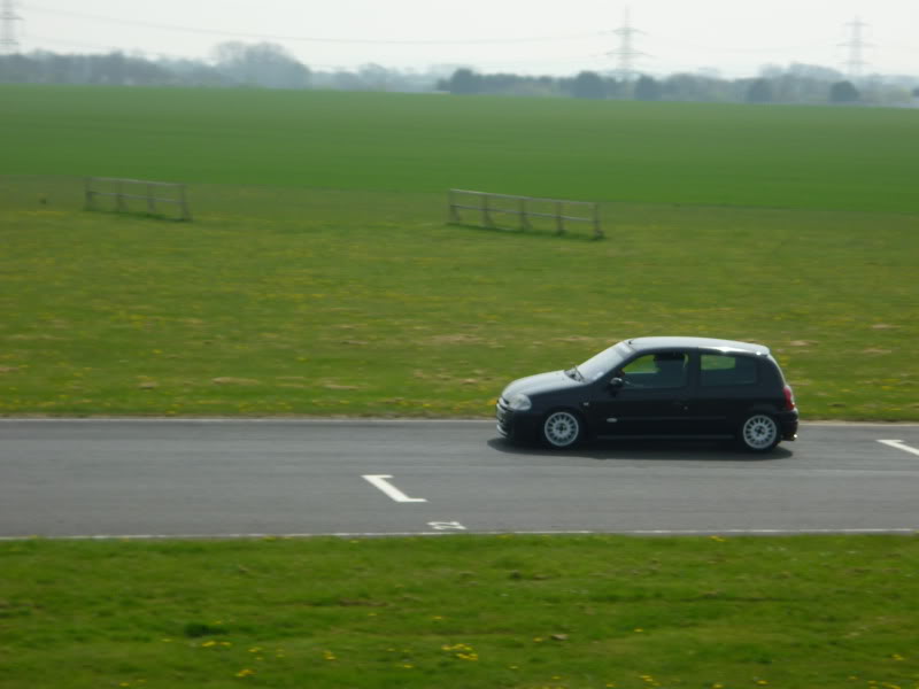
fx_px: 3292
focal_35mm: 124
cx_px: 460
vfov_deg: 12.0
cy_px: 344
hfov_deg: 15.9
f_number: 5.6
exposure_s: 1/500
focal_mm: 20.6
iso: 80
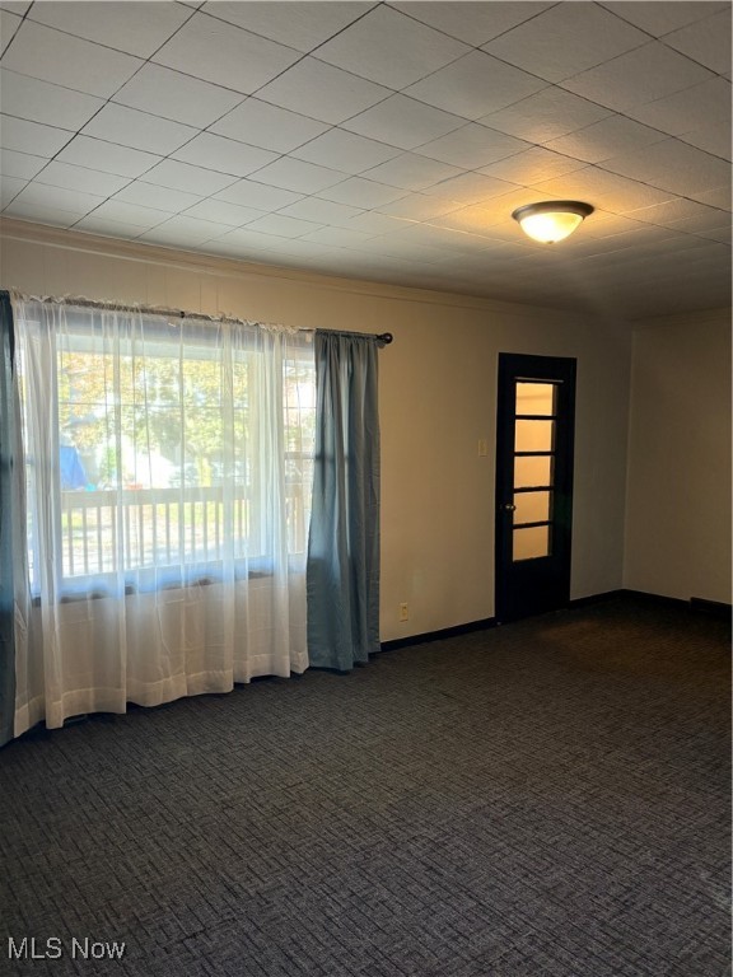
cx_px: 366
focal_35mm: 26
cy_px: 488
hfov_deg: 53.1
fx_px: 734
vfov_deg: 67.3
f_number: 1.6
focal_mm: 5.96
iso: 250
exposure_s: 1/60
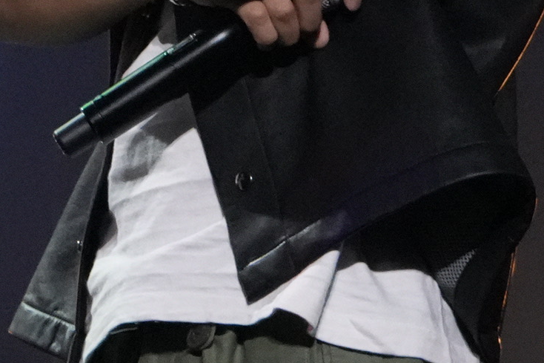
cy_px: -88
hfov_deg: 2.7
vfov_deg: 1.8
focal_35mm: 764
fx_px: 11542
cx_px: -684
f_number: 7.1
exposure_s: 1/500
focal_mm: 118
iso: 5000
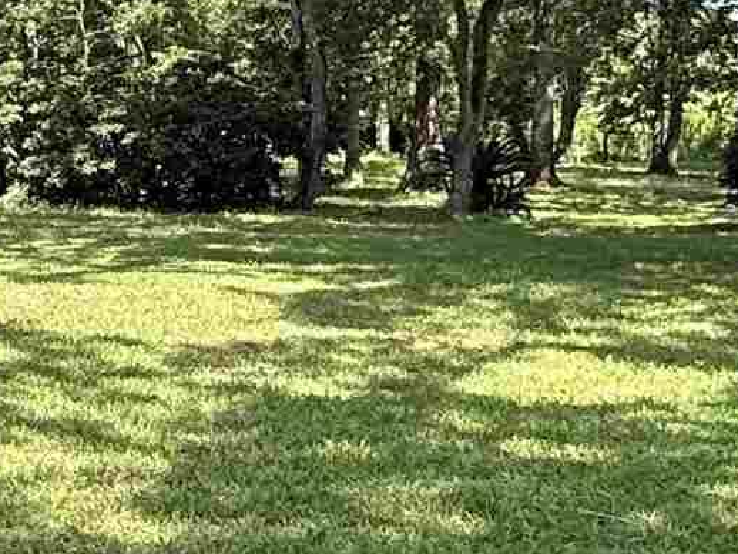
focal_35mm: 83
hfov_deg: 23.3
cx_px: 165
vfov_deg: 17.8
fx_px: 1770
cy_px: 215
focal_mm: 2.22
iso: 50
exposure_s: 1/308
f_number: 2.2
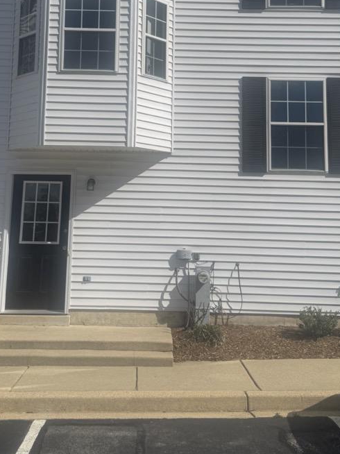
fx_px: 616
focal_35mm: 47
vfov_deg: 39.7
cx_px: 149
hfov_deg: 30.8
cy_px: 136
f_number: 1.78
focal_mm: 6.76
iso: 64
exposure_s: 1/12346
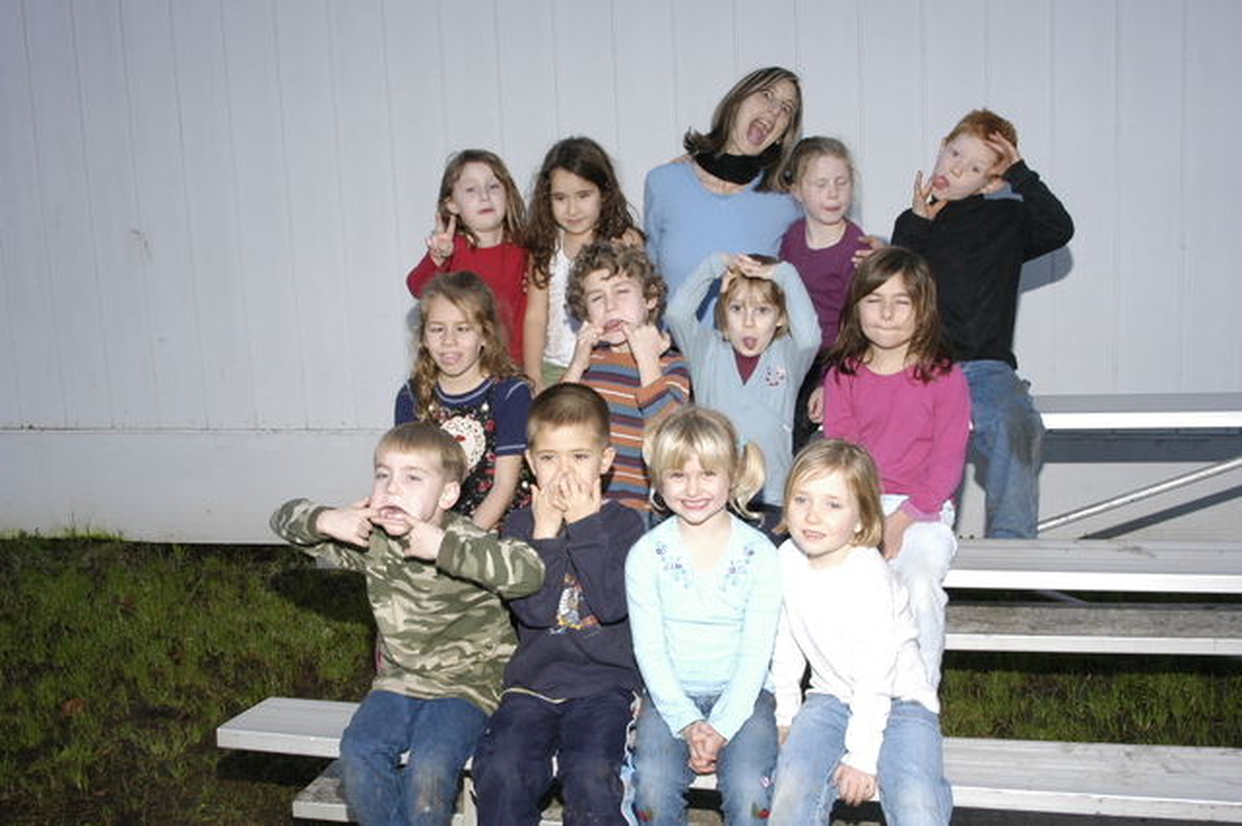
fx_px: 1448
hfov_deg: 46.4
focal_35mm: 42
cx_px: 621
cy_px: 413
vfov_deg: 31.9
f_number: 11
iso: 400
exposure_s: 1/180
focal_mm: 28
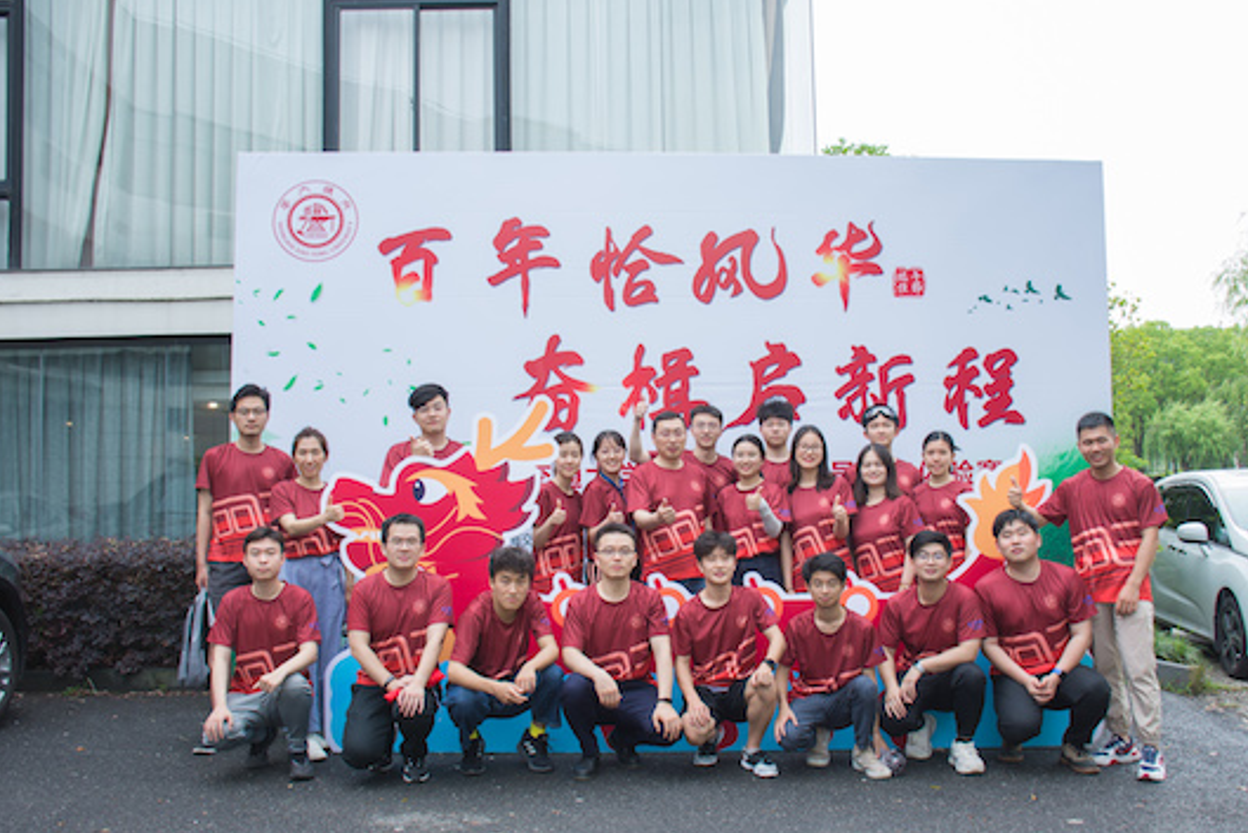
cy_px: 420
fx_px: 1179
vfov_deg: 38.9
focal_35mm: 34
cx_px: 656
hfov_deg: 55.8
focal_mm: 20
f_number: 3.5
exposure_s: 1/200
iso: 200
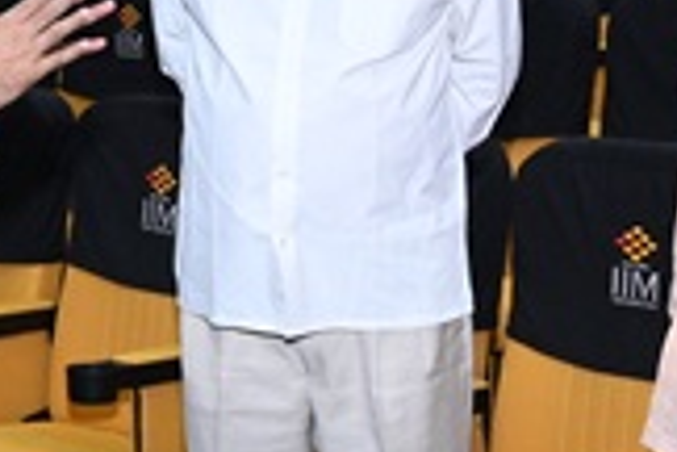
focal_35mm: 133
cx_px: 311
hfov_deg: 15.4
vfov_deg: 10.3
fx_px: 2501
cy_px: 184
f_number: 6.3
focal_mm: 24
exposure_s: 1/160
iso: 4000
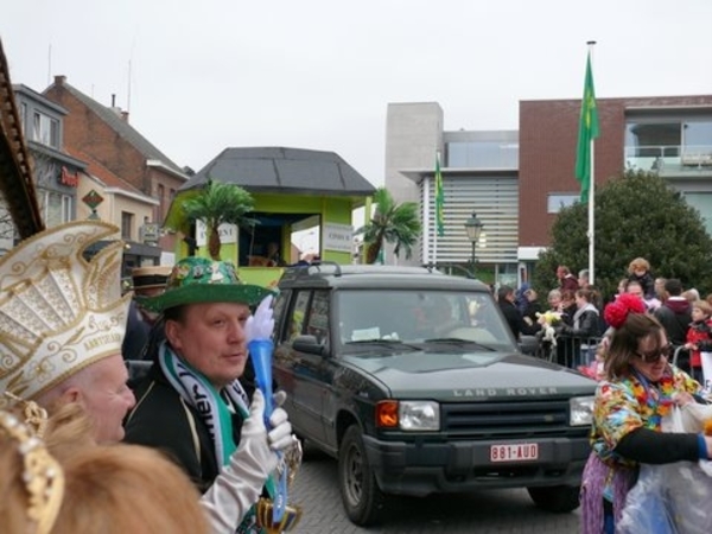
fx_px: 905
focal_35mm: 44
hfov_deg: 42.9
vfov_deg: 32.9
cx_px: 356
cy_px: 267
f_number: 3.2
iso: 100
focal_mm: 9.3
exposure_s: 1/100
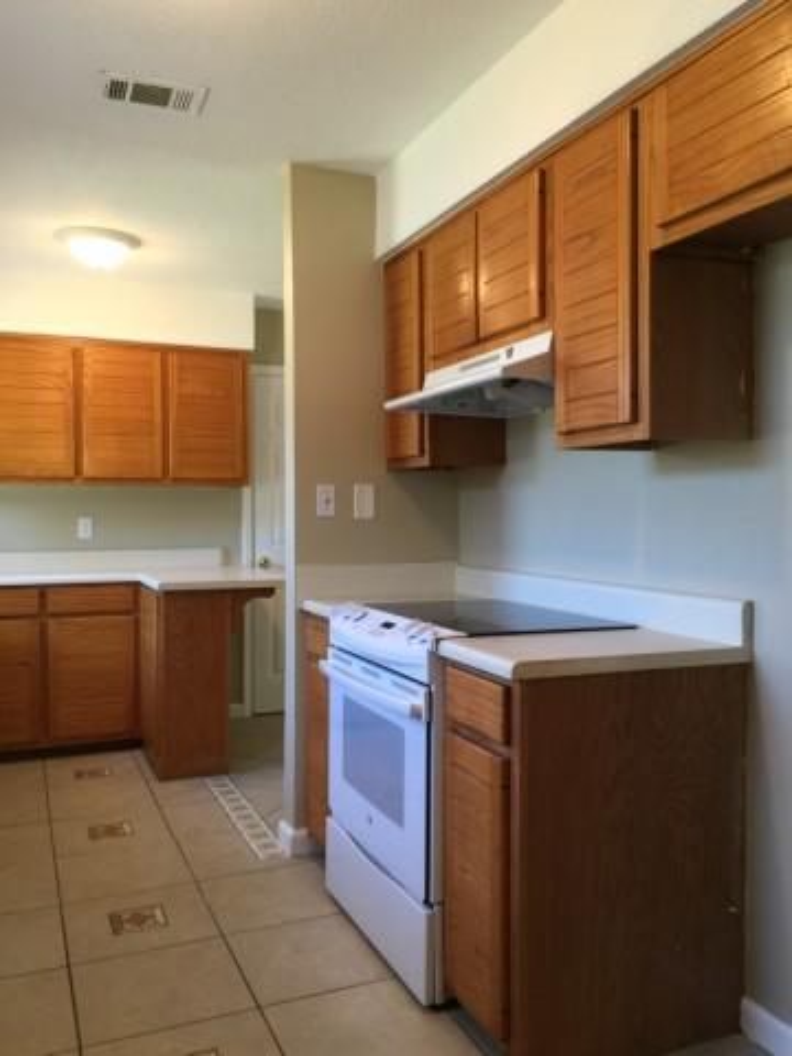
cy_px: 528
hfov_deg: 48.2
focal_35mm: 29
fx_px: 885
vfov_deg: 61.7
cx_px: 396
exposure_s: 1/15
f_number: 2.2
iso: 32
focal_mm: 4.15
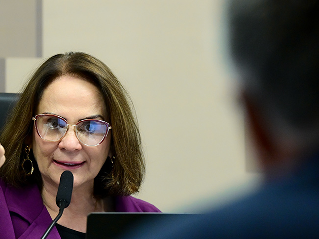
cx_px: 148
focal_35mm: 383
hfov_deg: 5.2
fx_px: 3529
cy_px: 137
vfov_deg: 3.9
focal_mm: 200
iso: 4000
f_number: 4.5
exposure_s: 1/200
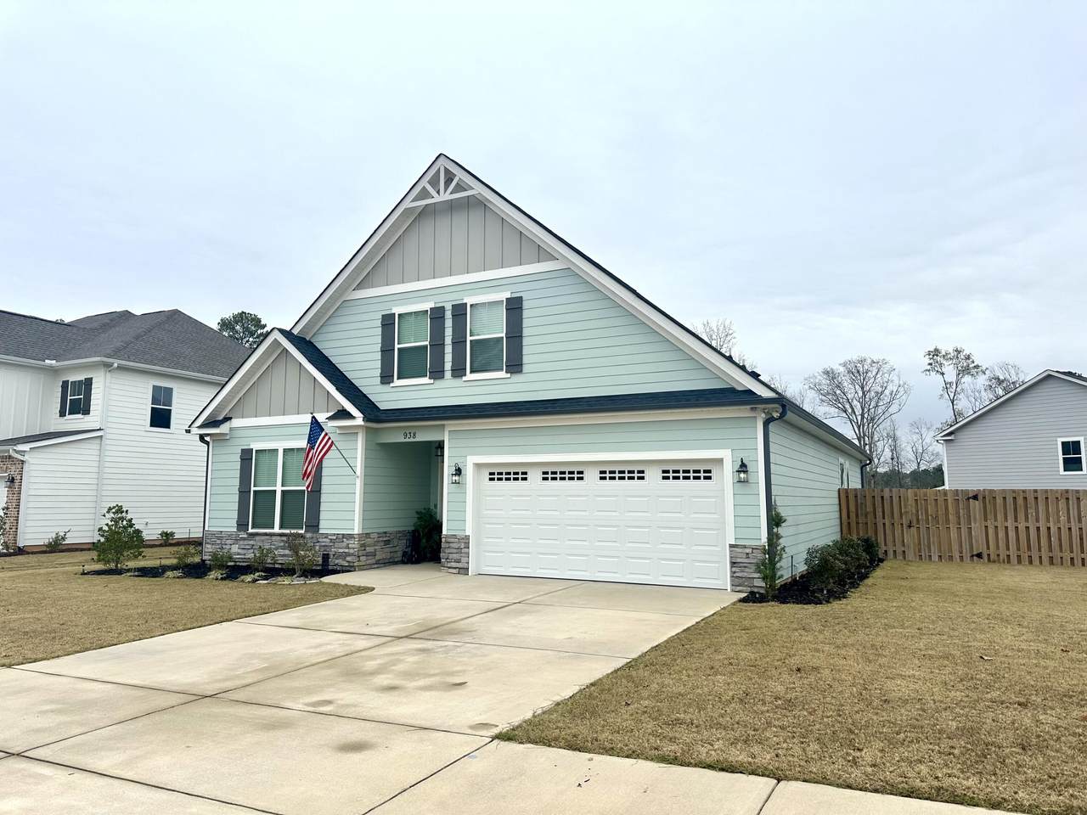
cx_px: 544
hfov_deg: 71.6
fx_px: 754
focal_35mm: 24
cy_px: 408
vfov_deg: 56.8
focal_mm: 6.86
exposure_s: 1/2660
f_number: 1.78
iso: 80
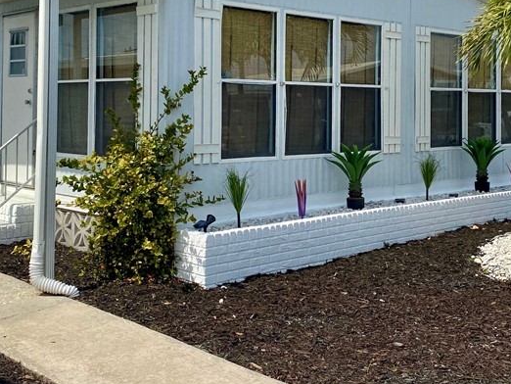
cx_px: 296
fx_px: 753
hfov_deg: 37.4
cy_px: 97
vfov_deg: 28.2
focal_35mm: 51
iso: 32
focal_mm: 4.25
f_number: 1.8
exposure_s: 1/4608
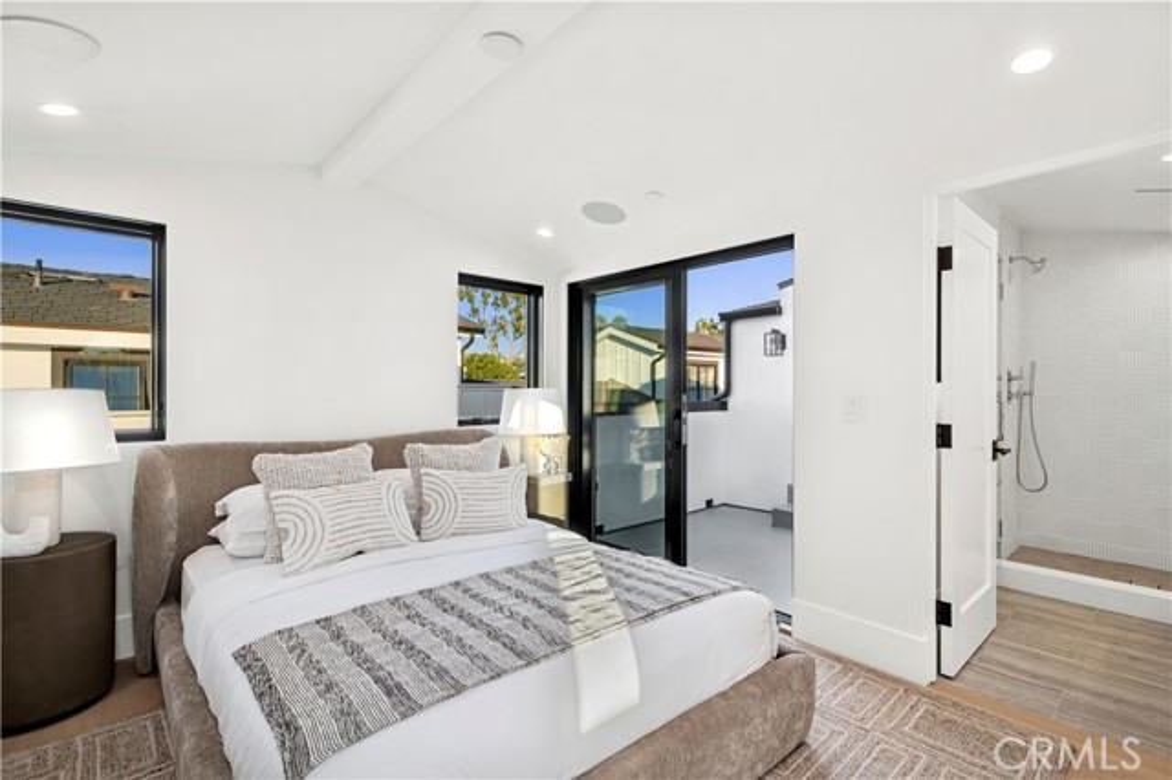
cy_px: 390
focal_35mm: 16
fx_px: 521
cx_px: 586
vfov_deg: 73.7
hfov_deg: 96.8
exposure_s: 1/50
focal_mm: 16
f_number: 9
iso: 200
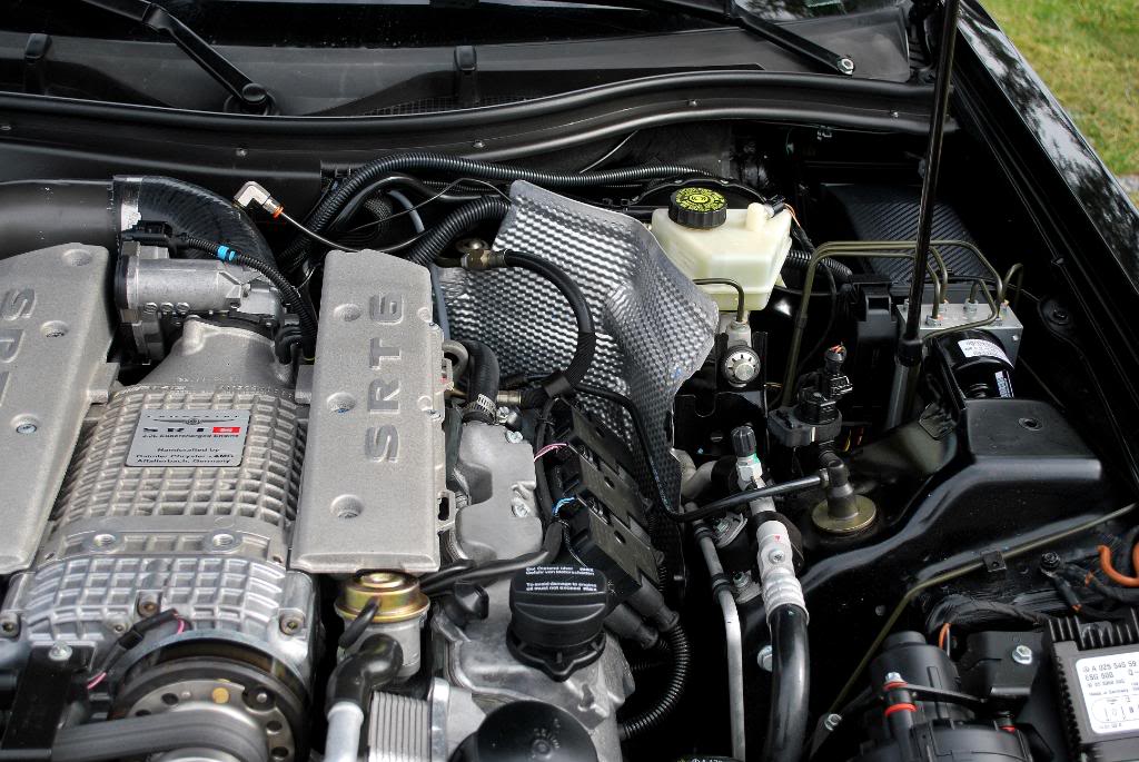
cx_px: 570
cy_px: 381
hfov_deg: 41.1
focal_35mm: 48
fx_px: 1520
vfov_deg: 28.1
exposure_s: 1/320
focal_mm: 32
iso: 200
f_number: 5
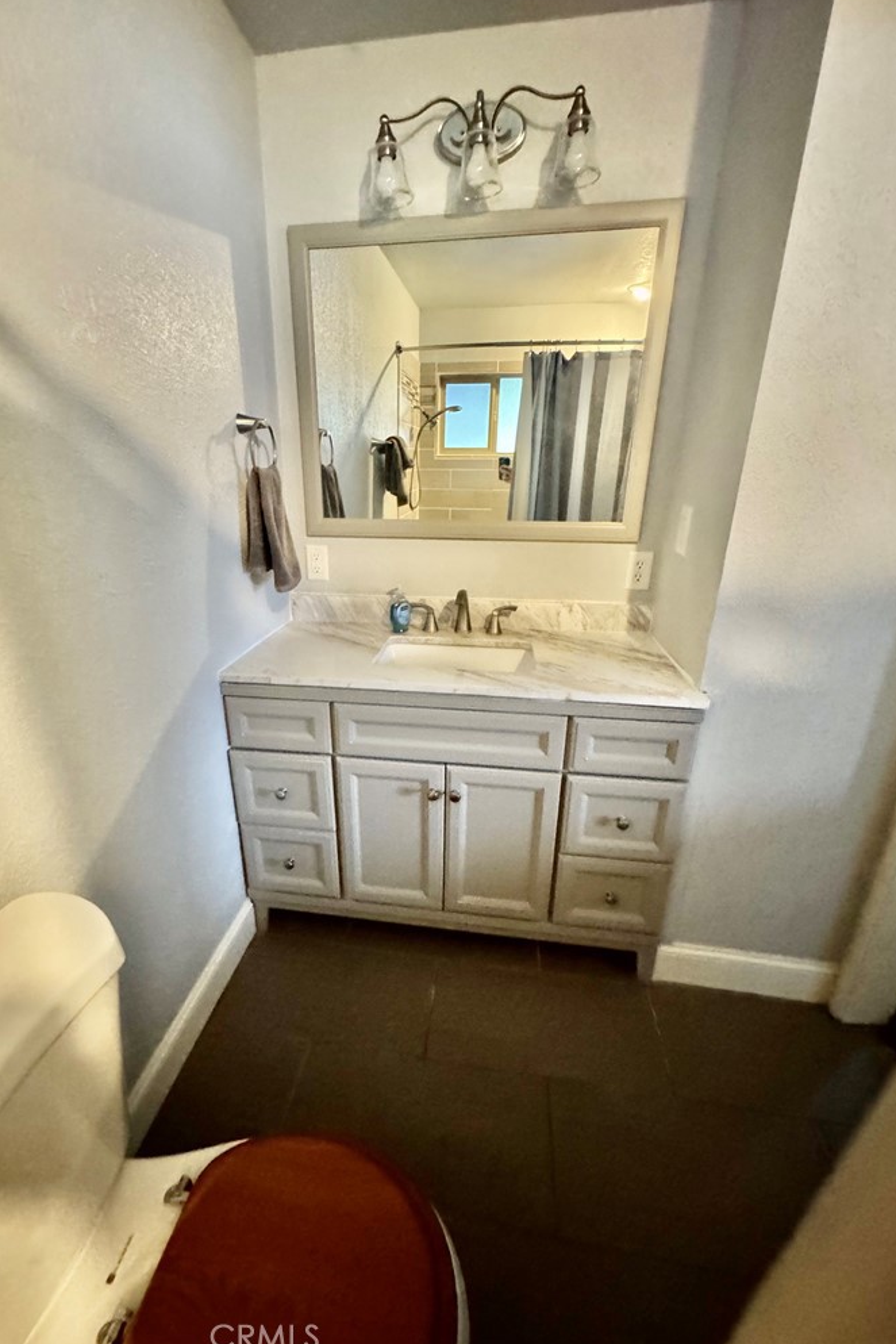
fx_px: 560
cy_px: 664
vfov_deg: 100.4
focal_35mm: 15
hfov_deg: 77.2
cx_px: 408
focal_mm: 2.22
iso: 1250
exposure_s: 1/30
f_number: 2.2
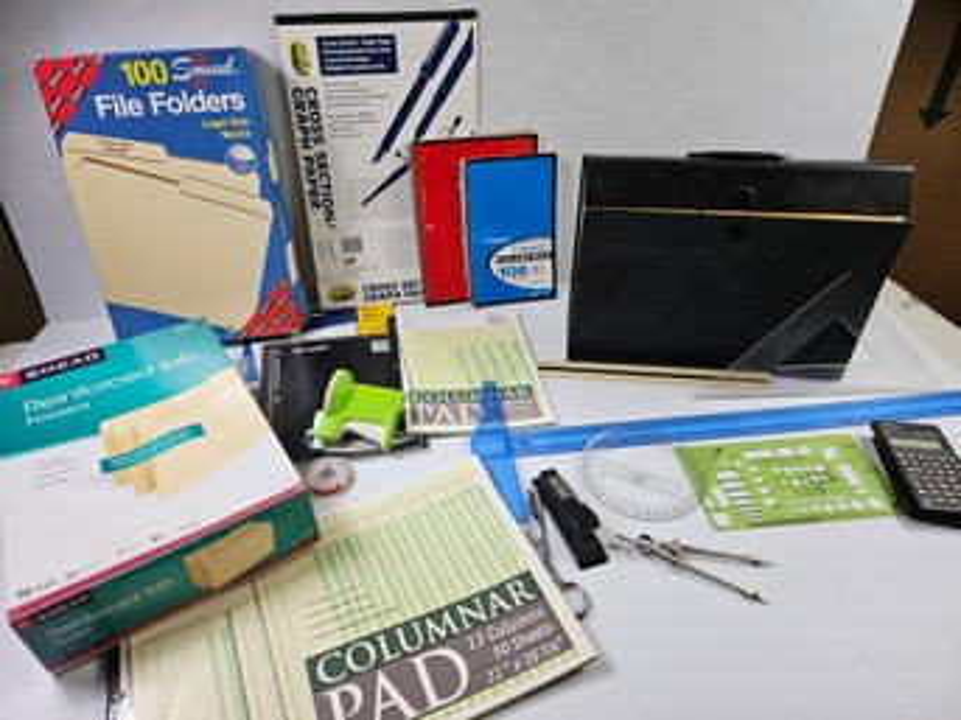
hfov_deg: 73.9
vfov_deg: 58.8
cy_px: 360
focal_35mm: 23
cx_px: 480
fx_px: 638
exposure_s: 1/120
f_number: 1.8
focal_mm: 5.4
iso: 100
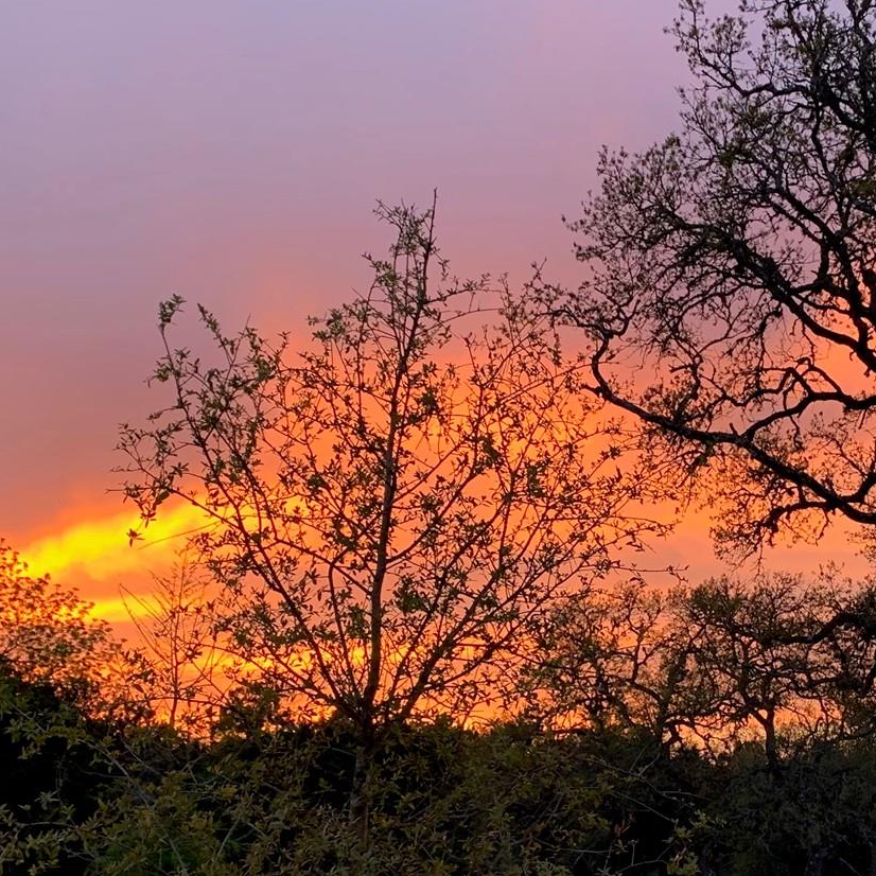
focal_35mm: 57
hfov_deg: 29.2
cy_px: 566
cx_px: 731
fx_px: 1632
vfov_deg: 29.9
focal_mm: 4.25
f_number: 1.8
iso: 125
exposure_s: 1/60
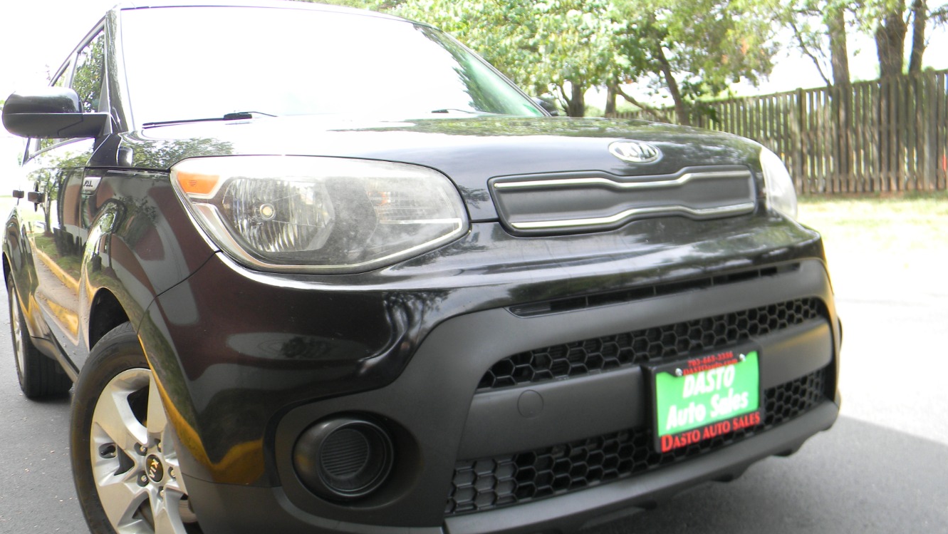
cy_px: 292
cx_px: 478
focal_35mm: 33
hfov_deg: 59.5
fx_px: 830
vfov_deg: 35.6
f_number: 3.5
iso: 80
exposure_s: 1/86.4
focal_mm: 5
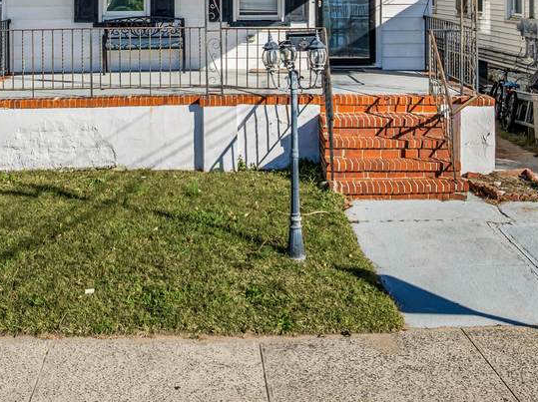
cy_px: -13
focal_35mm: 57
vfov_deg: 24.3
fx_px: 885
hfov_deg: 33.6
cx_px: 198
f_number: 2.8
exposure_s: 1/2500
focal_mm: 12.29
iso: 130
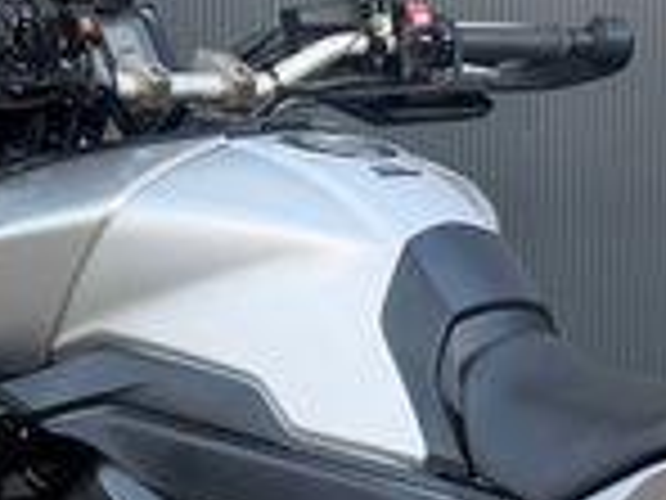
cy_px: 599
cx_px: 536
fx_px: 2001
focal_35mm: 104
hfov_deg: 18.7
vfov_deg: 13.8
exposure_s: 1/187
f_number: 1.78
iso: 100
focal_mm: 6.76
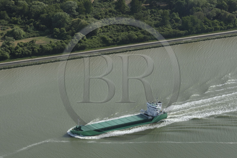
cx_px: 118
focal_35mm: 145
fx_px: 954
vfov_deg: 9.5
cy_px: 79
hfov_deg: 14.2
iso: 400
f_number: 10
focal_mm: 145
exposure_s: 1/500
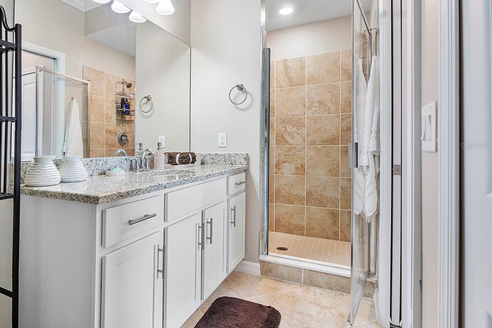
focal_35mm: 20
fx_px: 277
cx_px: 203
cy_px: 146
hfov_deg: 82.4
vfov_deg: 61.0
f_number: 4
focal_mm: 11.5
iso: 200
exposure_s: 1/30
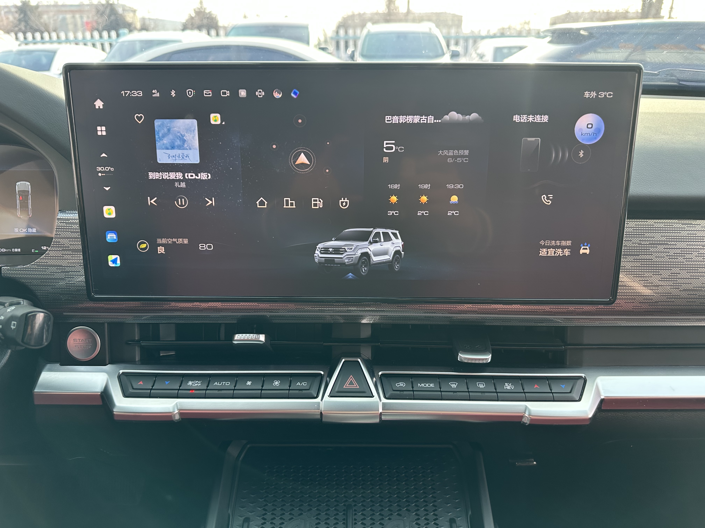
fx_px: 489
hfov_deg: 71.6
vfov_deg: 56.8
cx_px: 352
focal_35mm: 24
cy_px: 264
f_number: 1.78
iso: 125
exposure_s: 1/129
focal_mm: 6.86
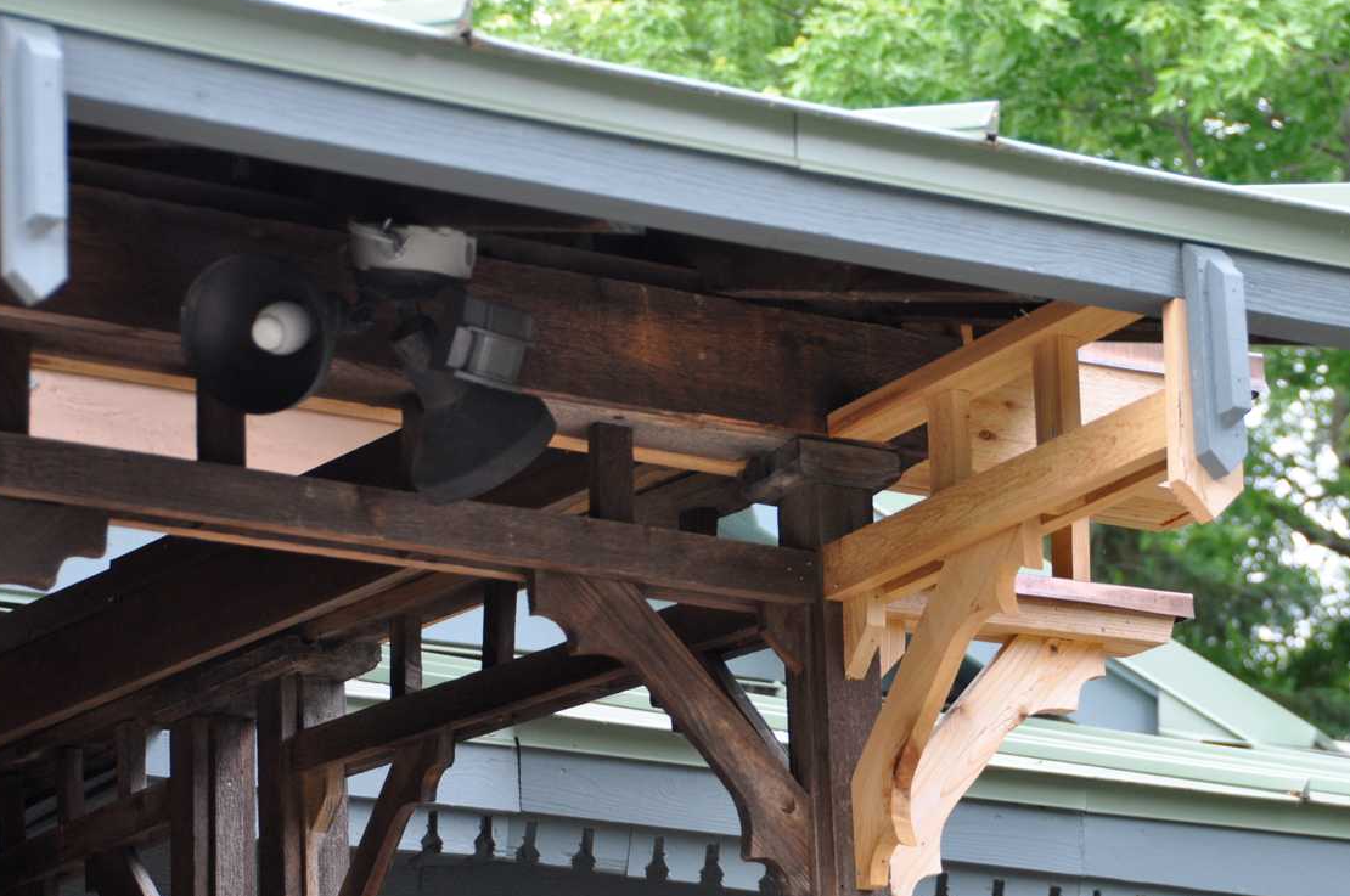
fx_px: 4269
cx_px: 786
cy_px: 569
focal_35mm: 114
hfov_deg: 18.0
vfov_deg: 12.0
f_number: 4.8
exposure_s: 1/100
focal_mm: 56
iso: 640
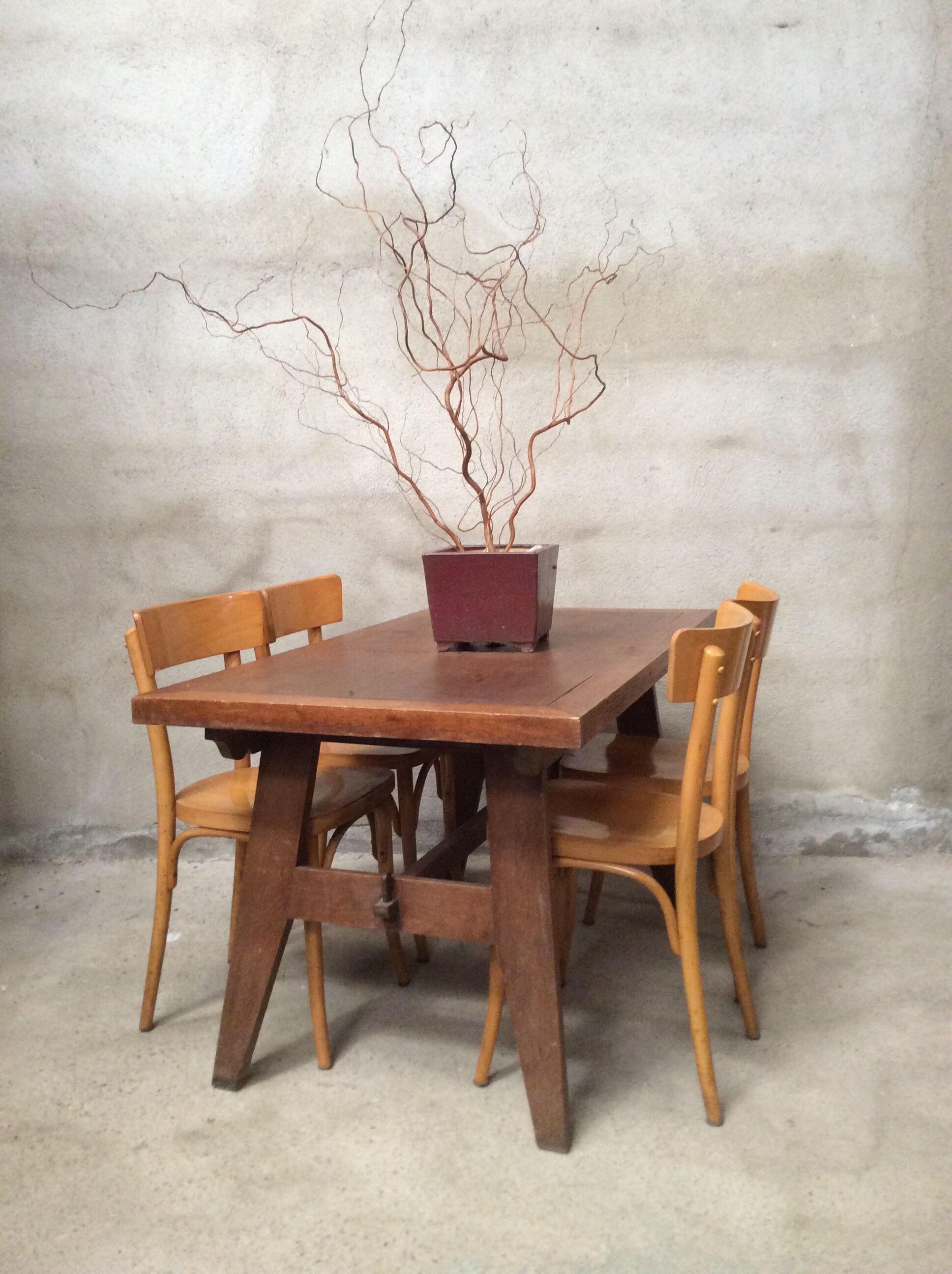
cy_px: 637
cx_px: 476
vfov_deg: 56.9
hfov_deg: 44.1
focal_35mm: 32
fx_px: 1177
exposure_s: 1/25
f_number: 2.4
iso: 160
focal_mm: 3.3
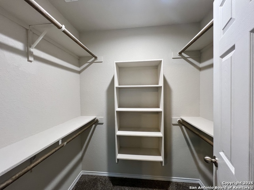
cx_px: 127
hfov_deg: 106.2
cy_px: 95
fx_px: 95
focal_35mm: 13
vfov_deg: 89.9
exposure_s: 1/60
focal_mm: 1.57
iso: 200
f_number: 1.8
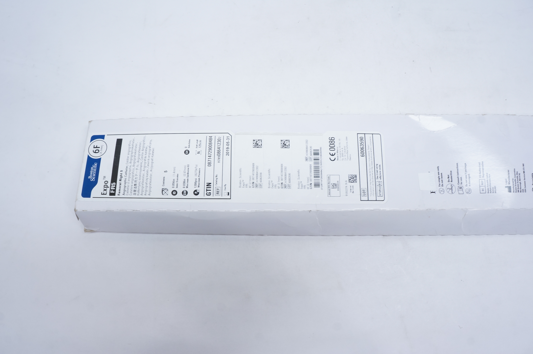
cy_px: 177
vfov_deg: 47.8
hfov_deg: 67.4
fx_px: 399
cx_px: 266
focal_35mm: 27
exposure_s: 1/13
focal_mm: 18
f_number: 10
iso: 400
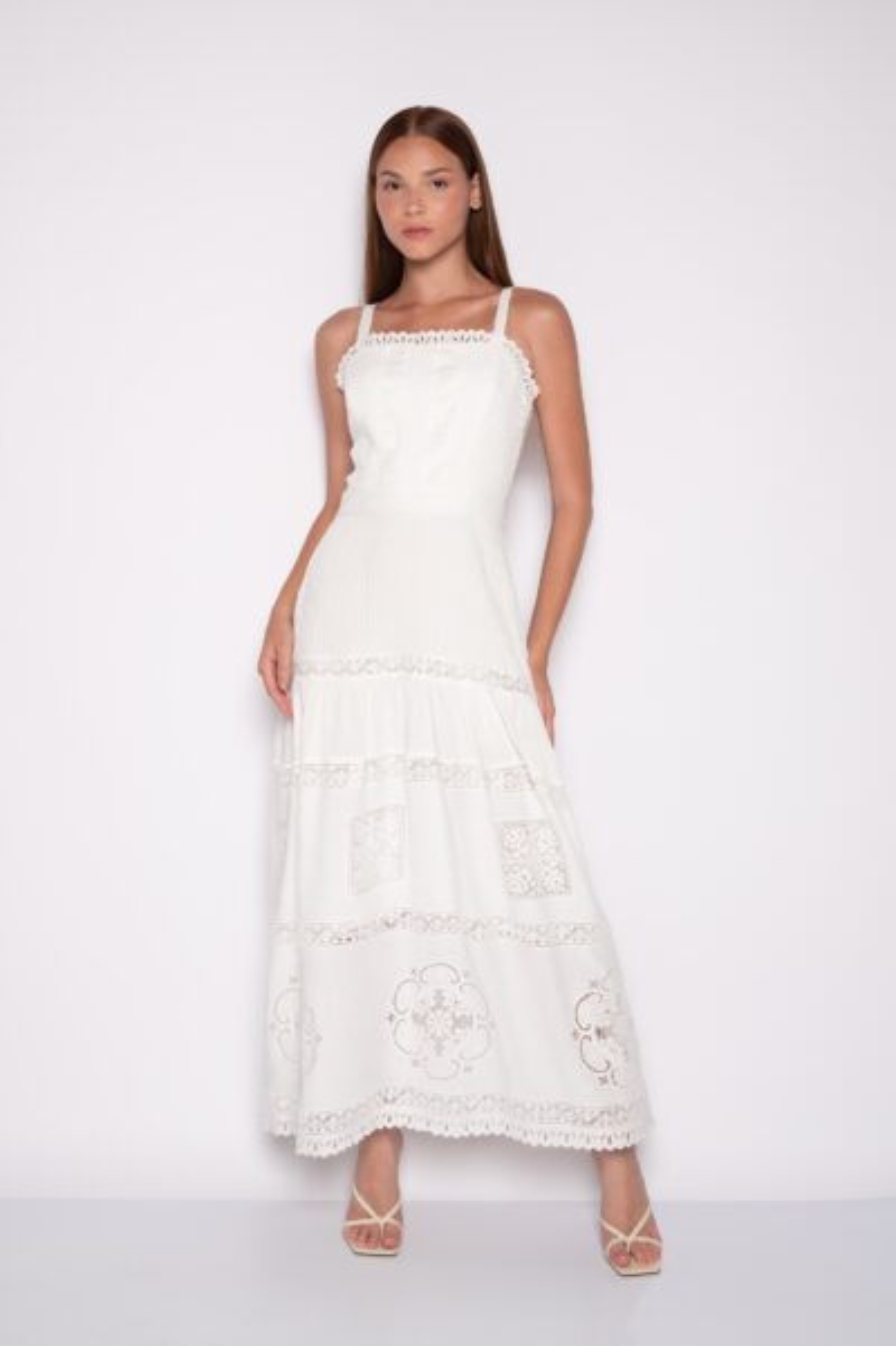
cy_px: 673
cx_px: 448
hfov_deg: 33.4
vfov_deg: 48.5
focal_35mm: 40
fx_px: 1495
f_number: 7.1
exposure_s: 1/160
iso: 200
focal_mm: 40
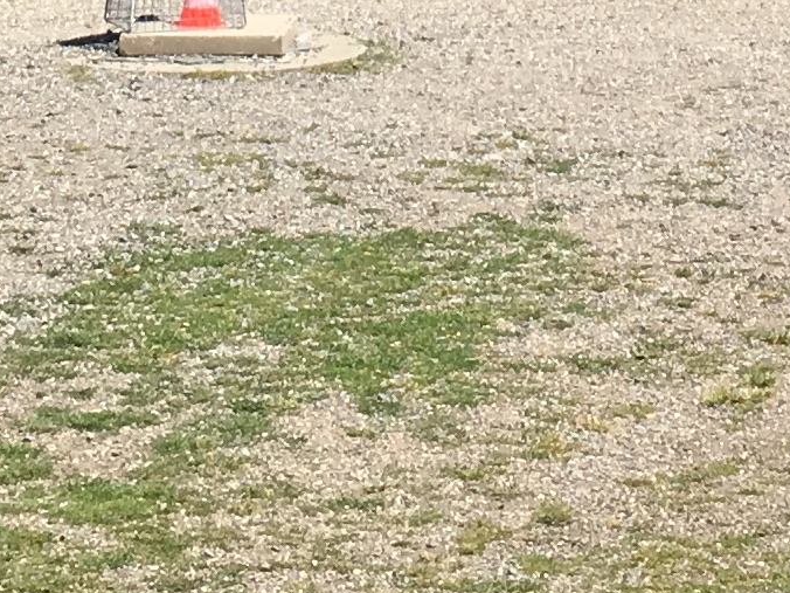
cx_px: 520
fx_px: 3948
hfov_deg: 11.4
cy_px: -1021
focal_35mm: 173
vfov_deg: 7.7
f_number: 2.2
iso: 25
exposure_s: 1/1350
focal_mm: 4.15
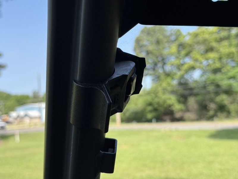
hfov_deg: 39.7
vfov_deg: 30.3
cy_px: 90
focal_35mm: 48
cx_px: 119
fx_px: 330
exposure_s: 1/1330
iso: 100
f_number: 1.78
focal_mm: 6.76
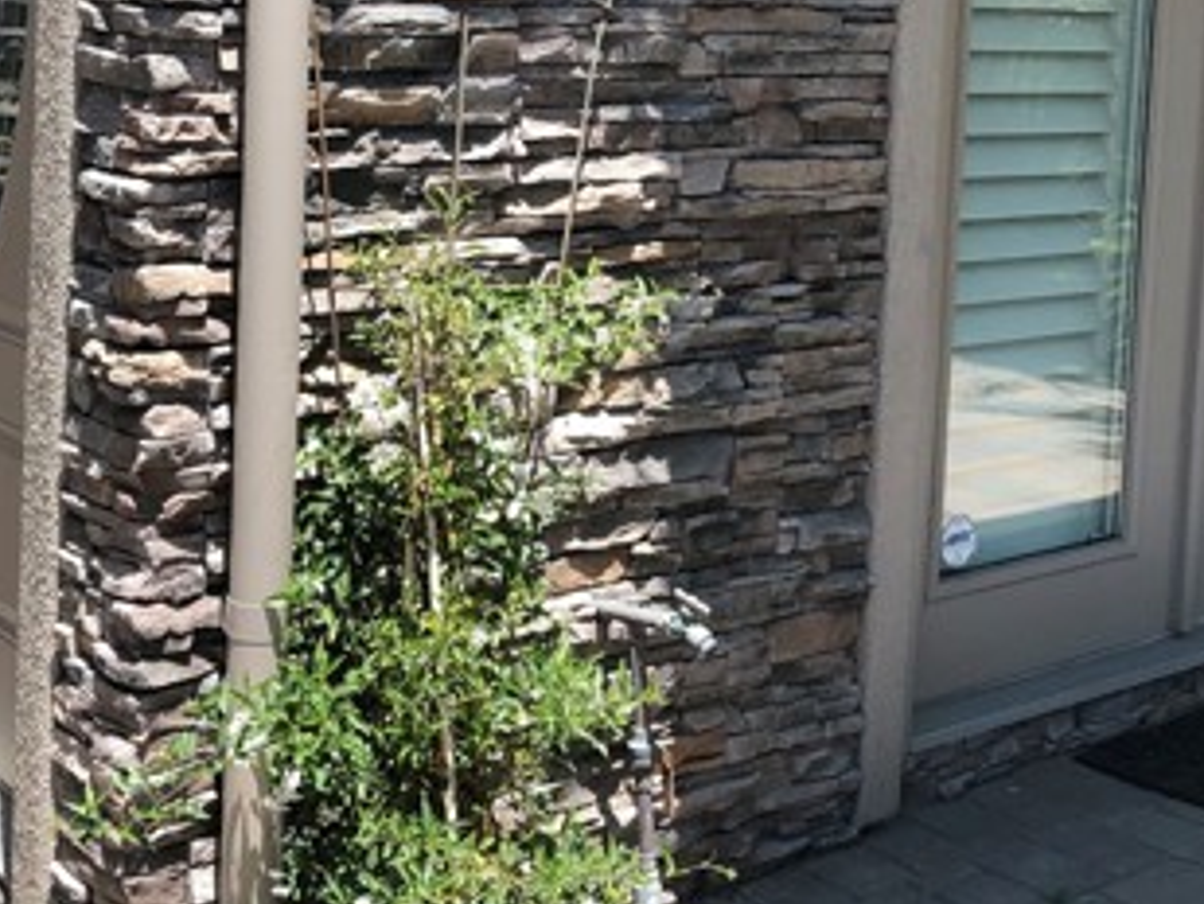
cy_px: 101
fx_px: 2018
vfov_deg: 24.6
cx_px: 483
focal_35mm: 58
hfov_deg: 33.1
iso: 20
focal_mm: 4
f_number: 1.8
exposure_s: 1/585
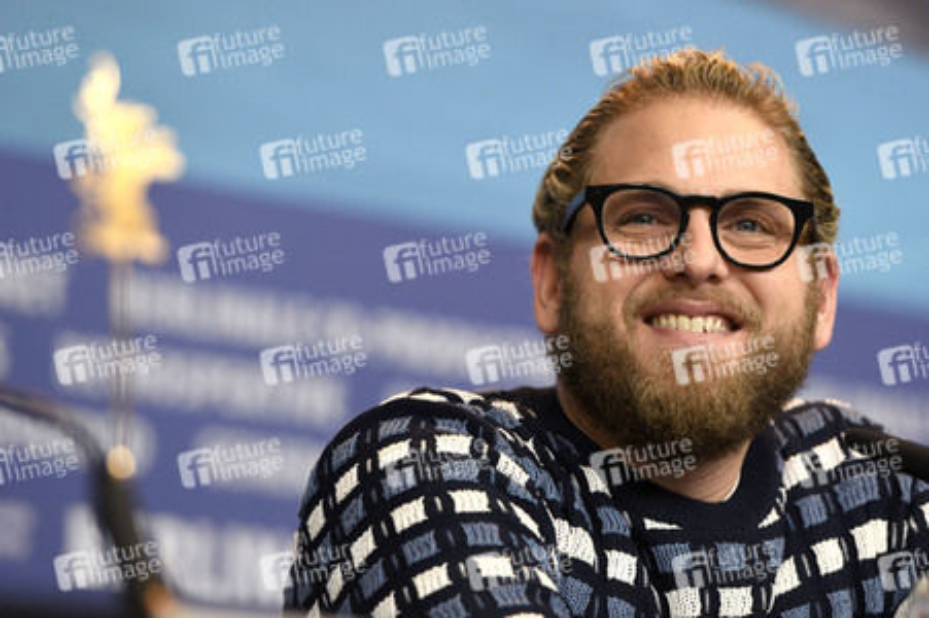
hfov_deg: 11.4
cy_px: 309
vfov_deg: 7.6
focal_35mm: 180
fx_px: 4641
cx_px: 464
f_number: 3.5
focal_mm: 180
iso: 1250
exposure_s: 1/320
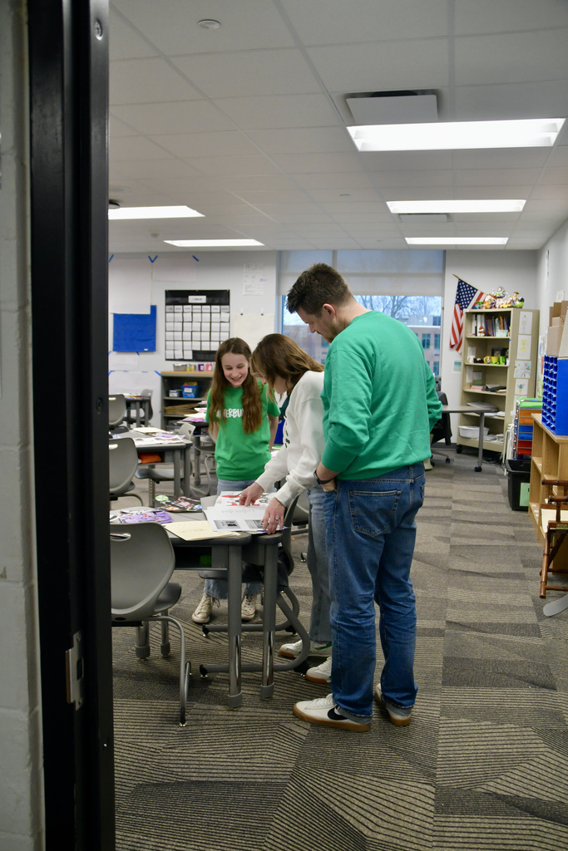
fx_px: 733
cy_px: 426
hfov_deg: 42.3
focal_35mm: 31
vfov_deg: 60.3
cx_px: 284
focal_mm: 21
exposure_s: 1/250
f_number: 3.8
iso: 1600
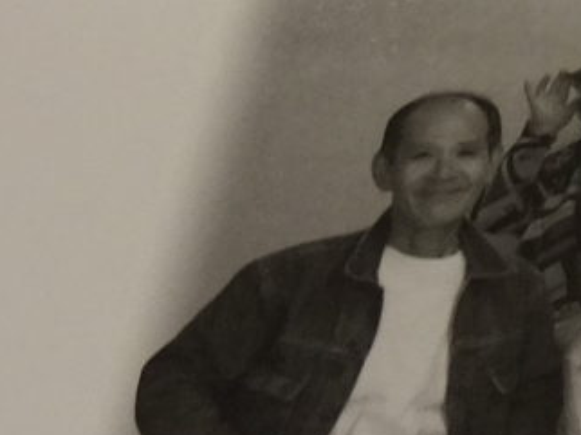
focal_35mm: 191
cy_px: -449
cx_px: 1180
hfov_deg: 9.6
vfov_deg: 7.4
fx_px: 3203
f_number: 3.5
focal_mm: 4.1
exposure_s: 1/30
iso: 100
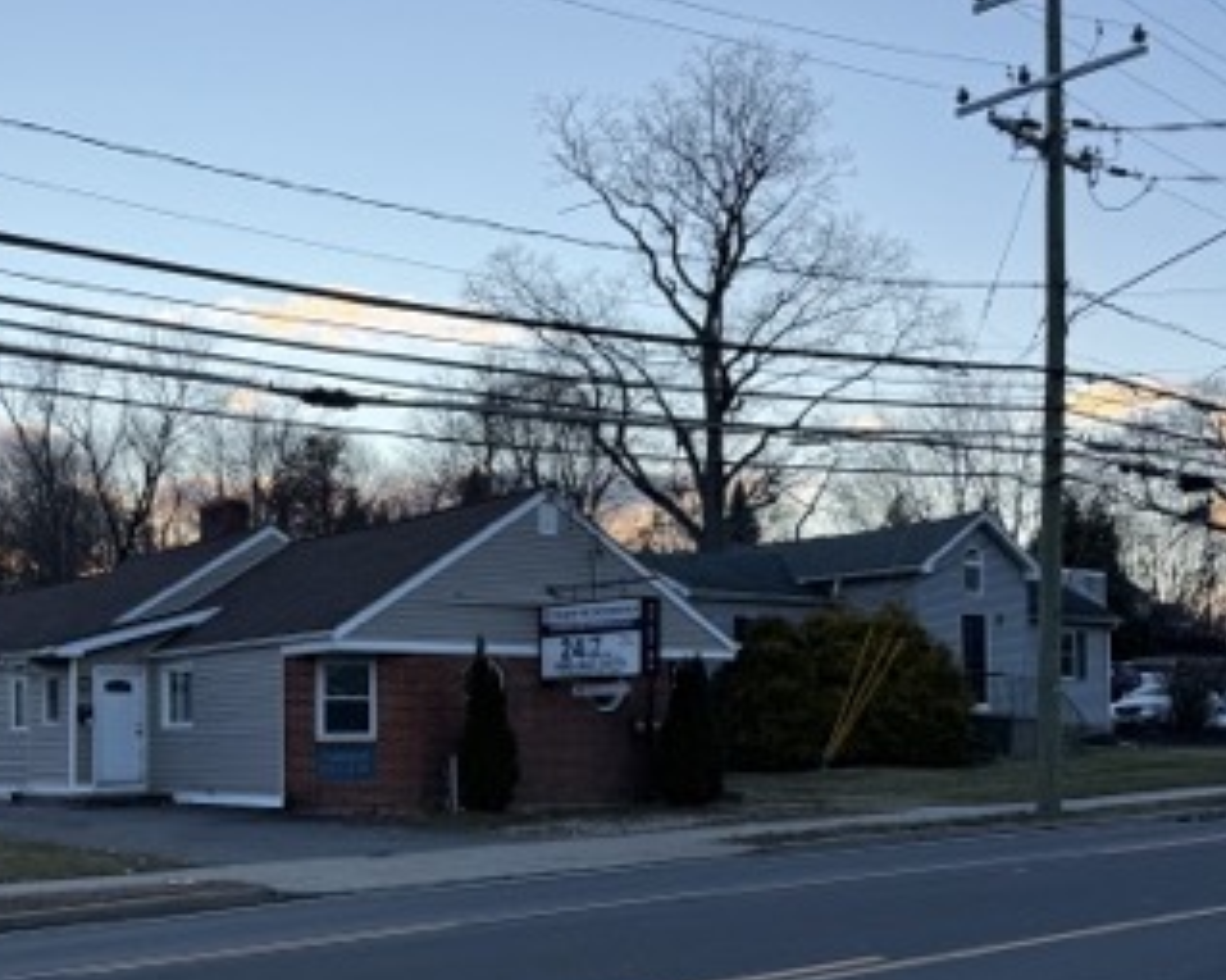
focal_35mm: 47
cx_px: 373
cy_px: 723
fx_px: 1705
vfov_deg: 31.6
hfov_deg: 38.9
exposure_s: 1/1060
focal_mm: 6.76
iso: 80
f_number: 1.78
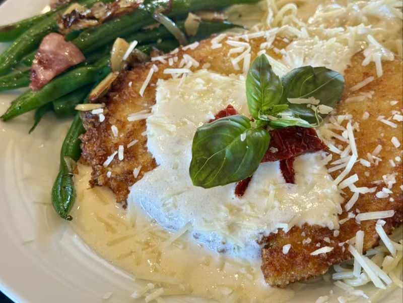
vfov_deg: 30.3
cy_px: 152
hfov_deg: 39.7
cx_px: 202
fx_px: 559
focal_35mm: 48
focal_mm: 6.86
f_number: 1.78
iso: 80
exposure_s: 1/60
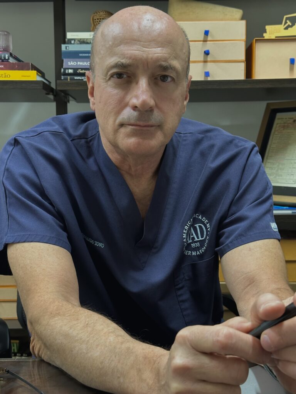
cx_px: 148
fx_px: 547
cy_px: 197
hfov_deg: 30.3
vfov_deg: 39.7
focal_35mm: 48
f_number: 1.78
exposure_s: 1/40
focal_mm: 6.86
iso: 400
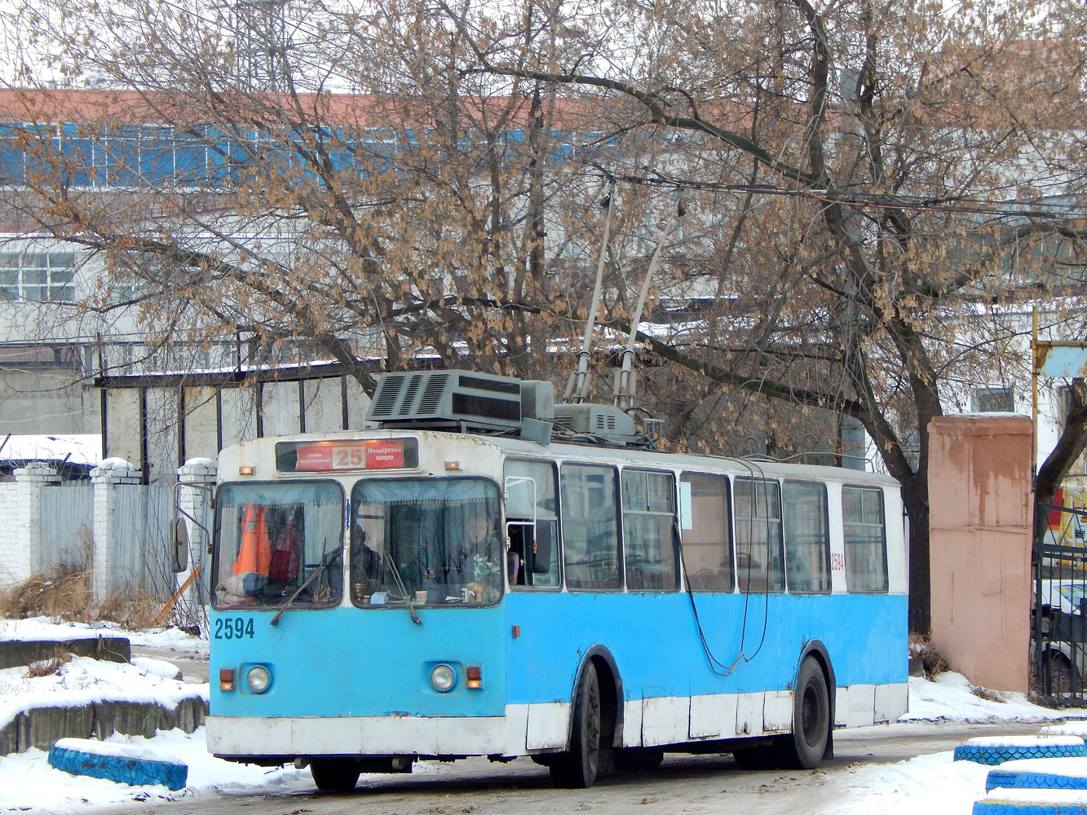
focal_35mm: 160
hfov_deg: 12.3
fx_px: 5025
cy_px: 408
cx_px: 544
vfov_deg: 9.3
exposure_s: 1/80
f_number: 5.1
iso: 200
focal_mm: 28.7
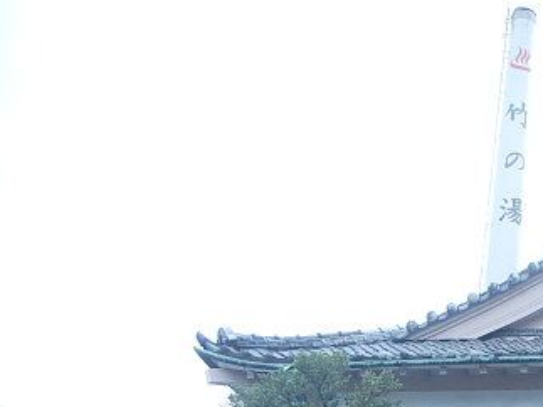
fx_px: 972
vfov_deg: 22.7
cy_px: 410
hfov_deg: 27.3
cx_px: 662
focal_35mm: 62
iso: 125
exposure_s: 1/125
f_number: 3.4
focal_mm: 4.5
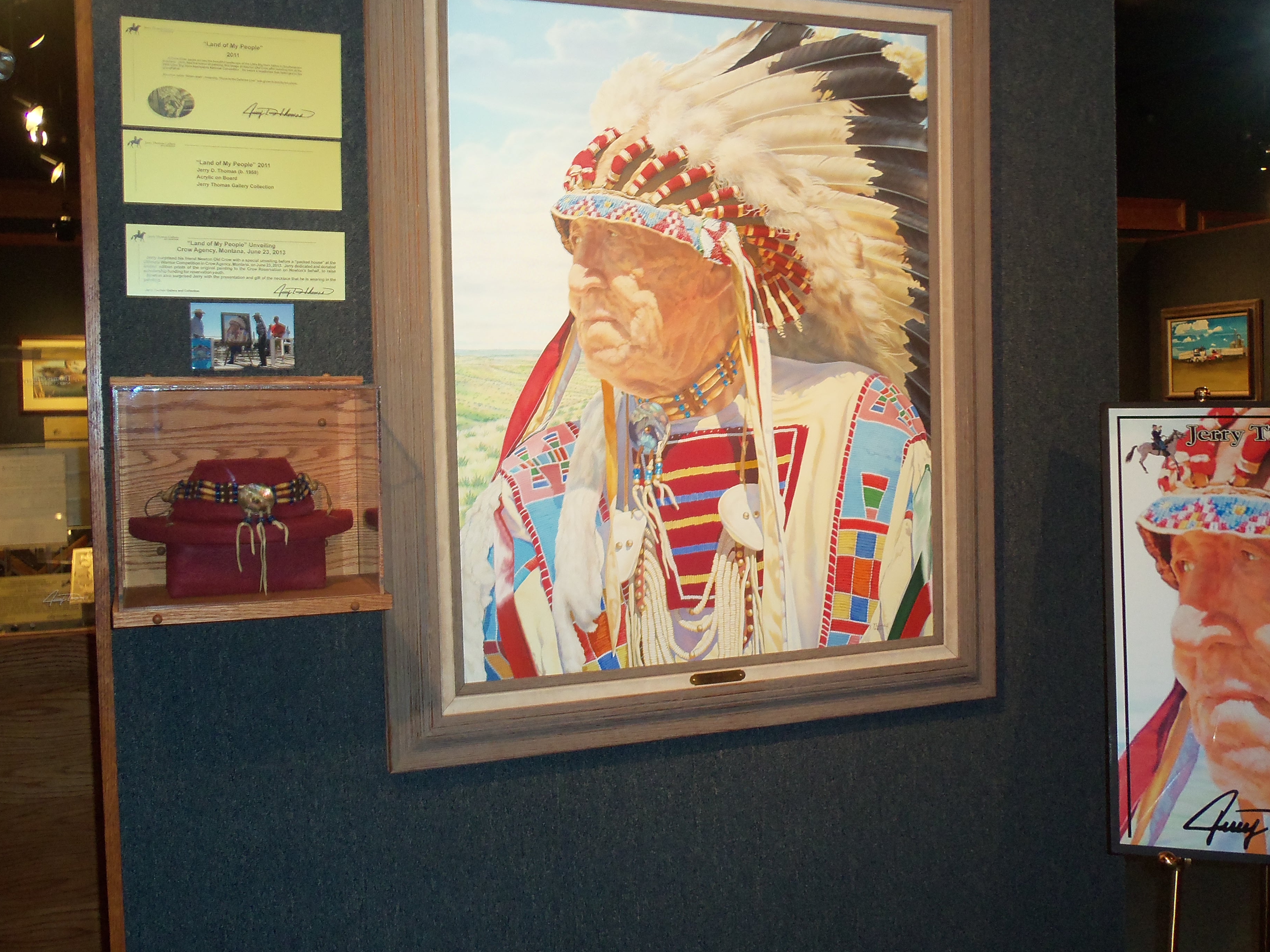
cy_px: 435
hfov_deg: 53.9
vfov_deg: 41.8
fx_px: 1247
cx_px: 602
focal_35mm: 34
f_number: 3.4
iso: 100
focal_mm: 5.2
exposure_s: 1/30
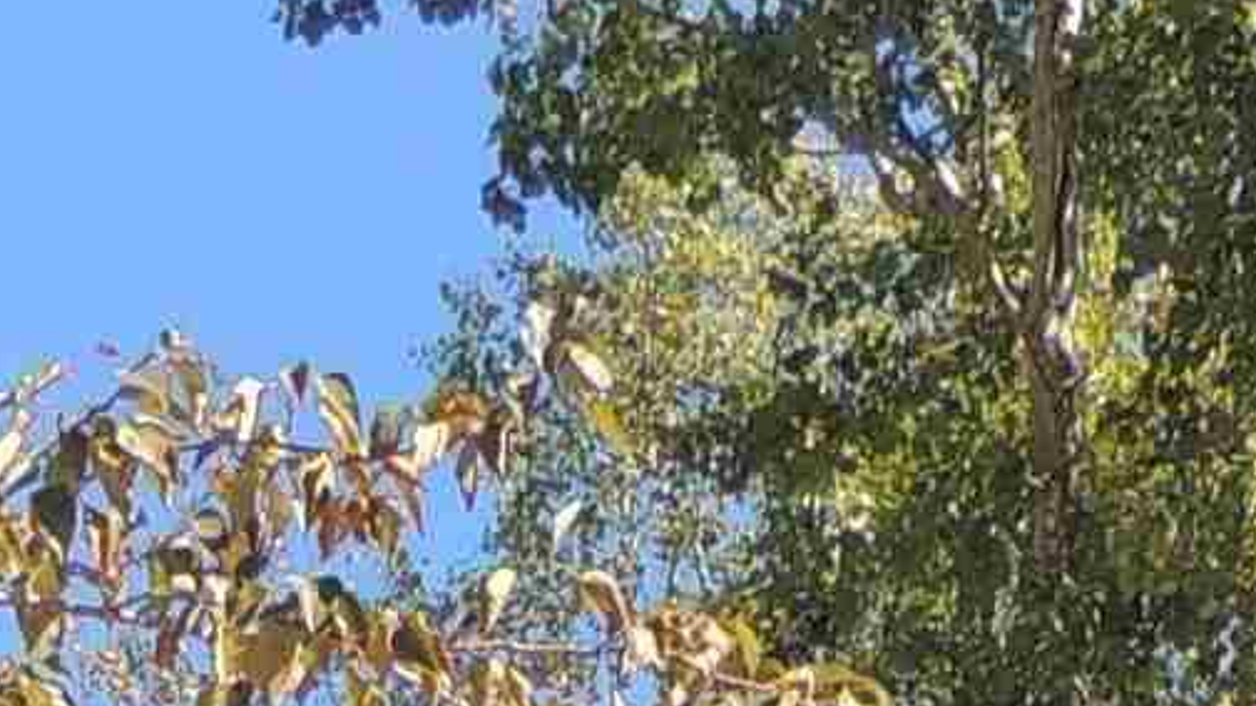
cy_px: 2720
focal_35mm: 159
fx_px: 5295
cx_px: 637
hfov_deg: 13.5
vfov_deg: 6.4
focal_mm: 4.3
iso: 100
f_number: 3
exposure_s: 1/640
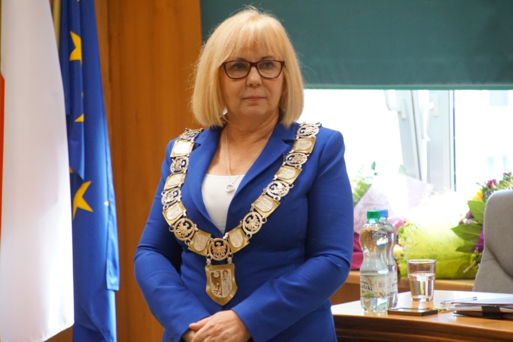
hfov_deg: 9.8
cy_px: 171
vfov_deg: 6.5
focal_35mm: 210
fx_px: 2993
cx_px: 256
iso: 3200
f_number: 5.6
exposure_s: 1/80
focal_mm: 140
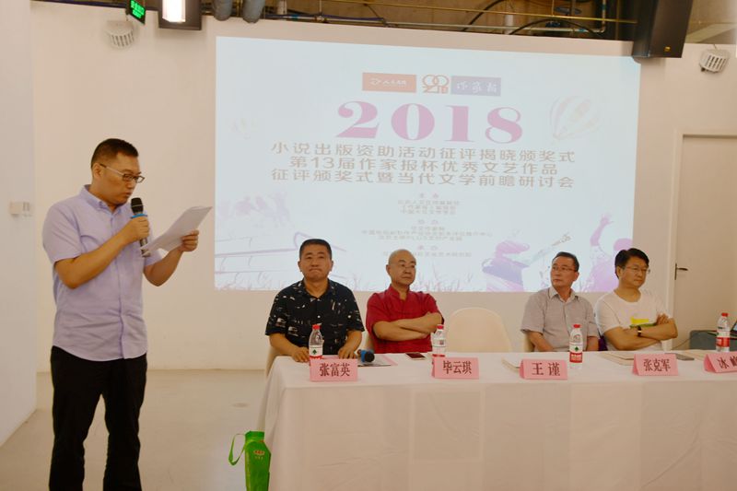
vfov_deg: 40.0
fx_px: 675
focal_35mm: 33
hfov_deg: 57.2
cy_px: 246
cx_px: 368
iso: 100
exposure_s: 1/15
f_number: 3.5
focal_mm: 22
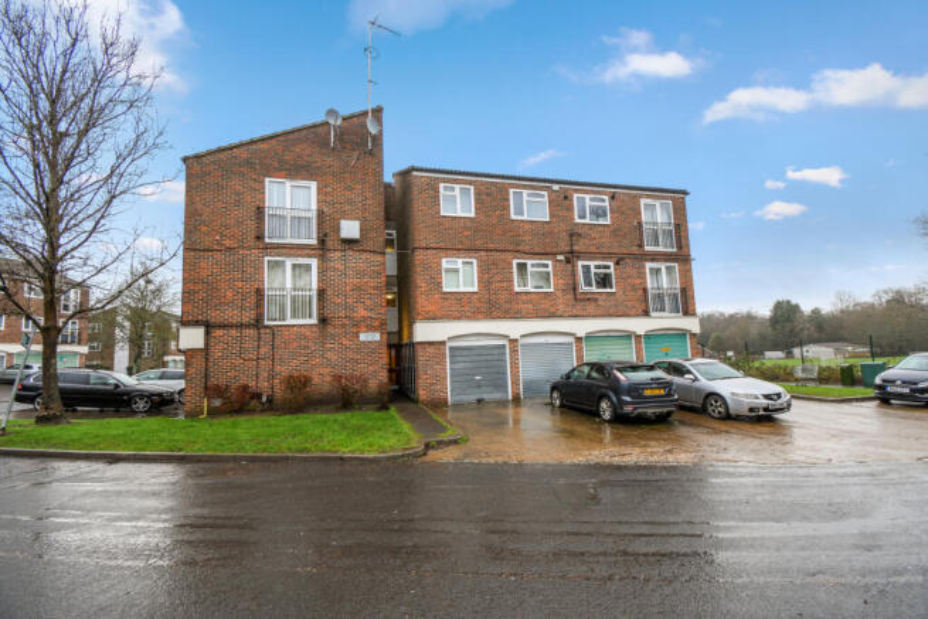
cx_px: 464
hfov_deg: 100.4
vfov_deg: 77.4
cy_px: 310
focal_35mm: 15
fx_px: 387
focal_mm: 10
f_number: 8
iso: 200
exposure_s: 1/20
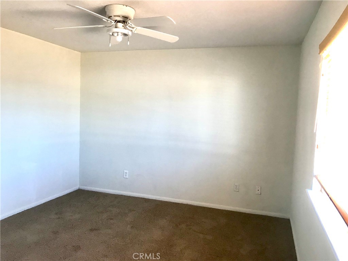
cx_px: 174
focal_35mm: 28
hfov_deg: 63.4
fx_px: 281
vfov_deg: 49.7
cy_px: 130
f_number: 1.8
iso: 25
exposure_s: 1/40
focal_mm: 3.99
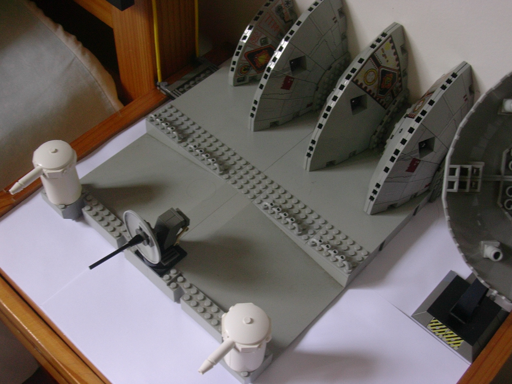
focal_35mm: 45
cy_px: 192
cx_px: 256
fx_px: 666
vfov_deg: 32.2
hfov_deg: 42.1
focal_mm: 6.7
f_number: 2.9
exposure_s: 1/26.9
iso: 70
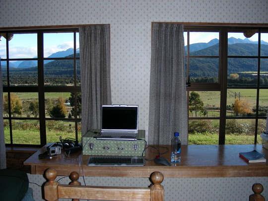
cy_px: 100
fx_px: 294
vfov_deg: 37.7
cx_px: 134
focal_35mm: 38
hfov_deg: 49.0
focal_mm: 6.3
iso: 70
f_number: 4
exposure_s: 1/382
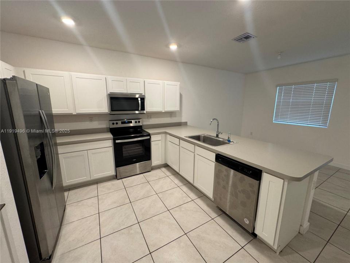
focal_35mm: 14
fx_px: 142
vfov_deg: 85.7
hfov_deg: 102.1
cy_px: 132
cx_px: 175
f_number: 2.2
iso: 160
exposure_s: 1/60
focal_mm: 2.22
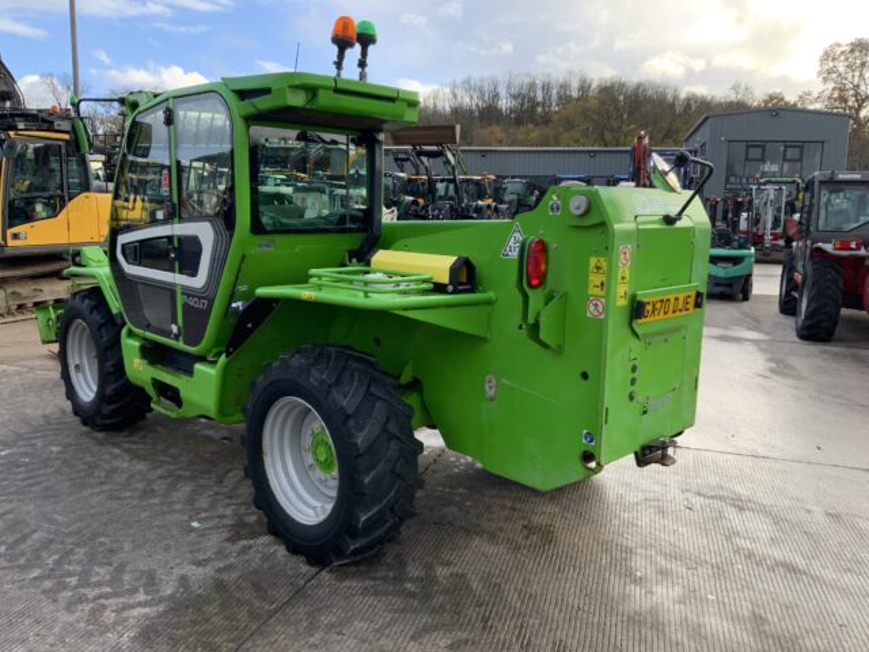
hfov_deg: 61.7
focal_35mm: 29
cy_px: 326
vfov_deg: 48.2
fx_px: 728
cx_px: 434
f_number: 1.8
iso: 16
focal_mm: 3
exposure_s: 1/409
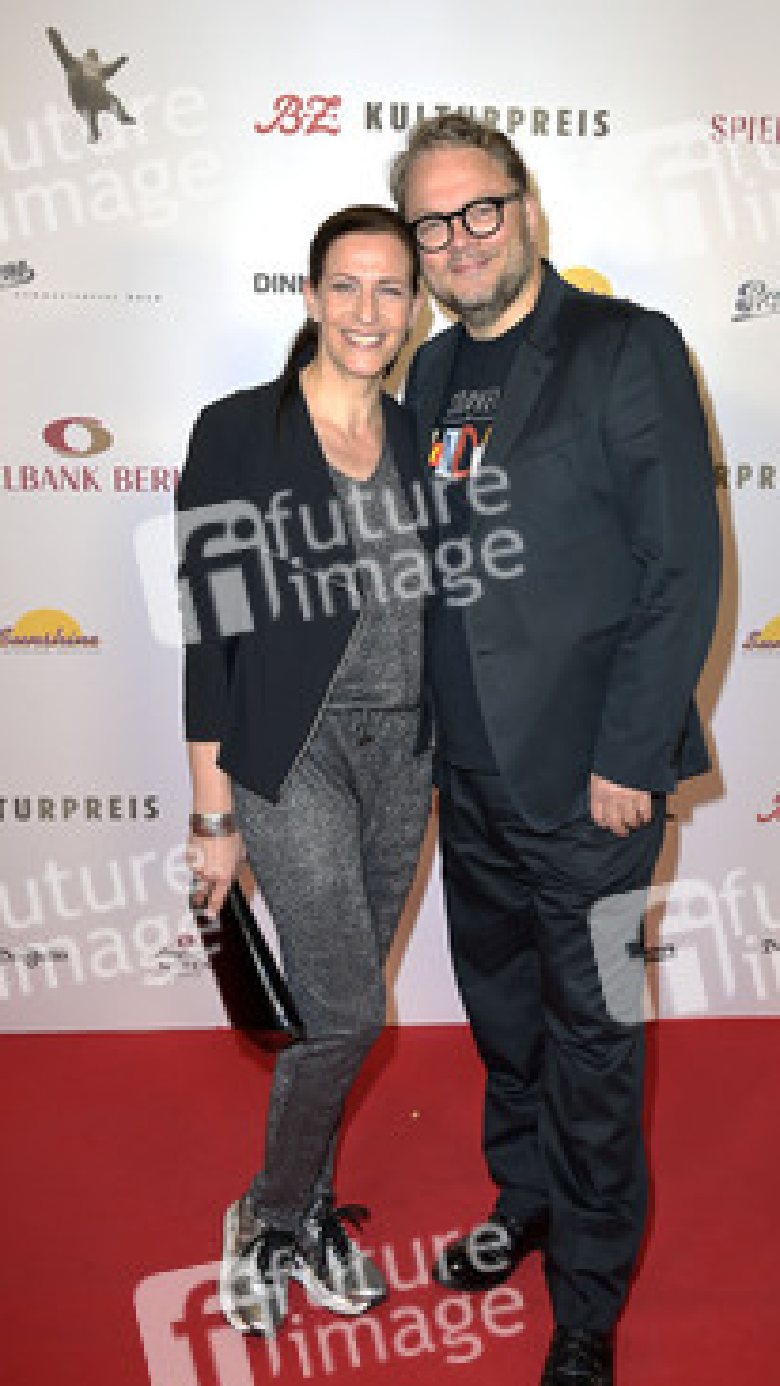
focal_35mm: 40
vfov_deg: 50.4
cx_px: 439
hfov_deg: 29.7
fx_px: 1470
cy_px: 746
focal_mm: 35
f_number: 5.6
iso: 640
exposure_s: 1/160
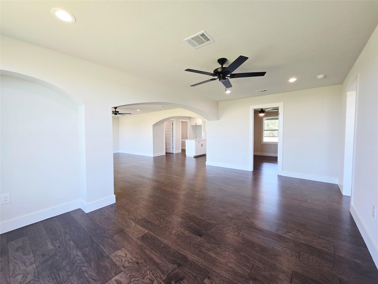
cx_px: 189
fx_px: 142
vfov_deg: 89.9
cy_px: 142
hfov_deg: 106.2
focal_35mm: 13
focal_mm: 2.2
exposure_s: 1/60
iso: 64
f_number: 2.2
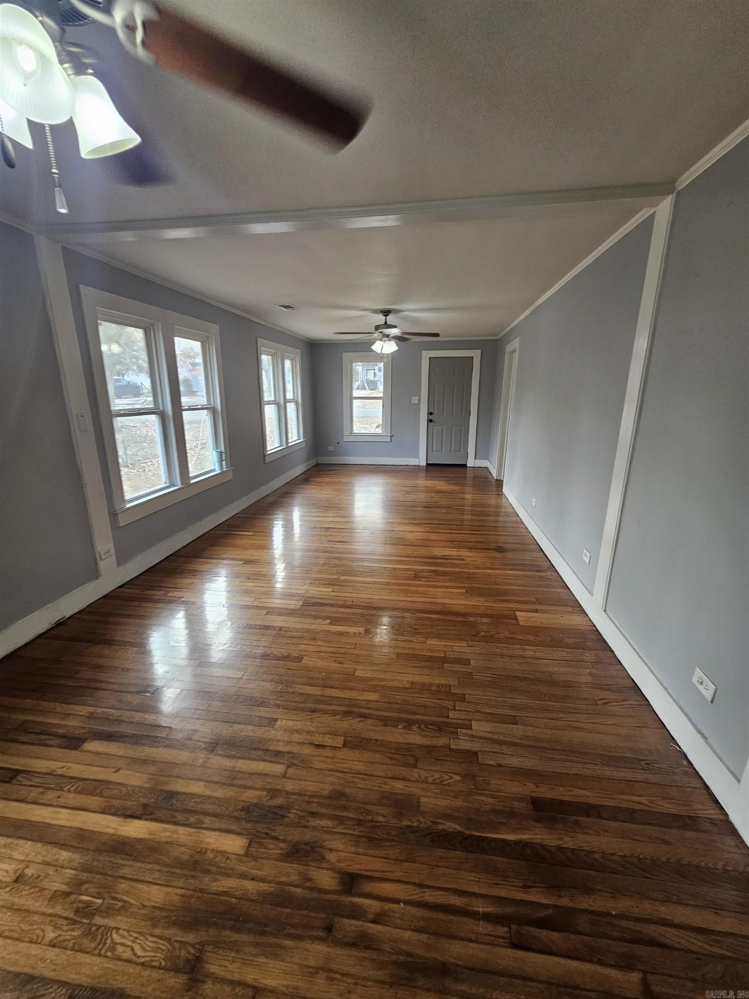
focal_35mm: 13
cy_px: 500
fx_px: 375
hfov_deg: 89.9
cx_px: 374
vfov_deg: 106.2
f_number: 2.2
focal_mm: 2.2
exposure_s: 1/60
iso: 125
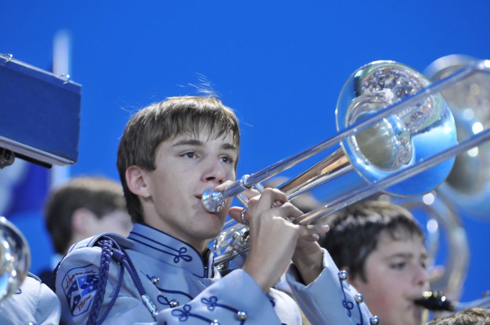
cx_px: 245
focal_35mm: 195
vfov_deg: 7.0
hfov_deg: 10.6
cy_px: 162
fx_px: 2650
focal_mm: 130
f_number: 2.8
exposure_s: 1/80
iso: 1600
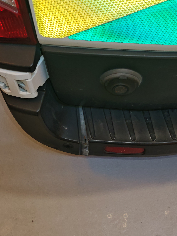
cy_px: 118
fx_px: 293
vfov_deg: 43.9
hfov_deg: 33.6
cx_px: 88
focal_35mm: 43
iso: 100
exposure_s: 1/50
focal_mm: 6.83
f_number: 1.4
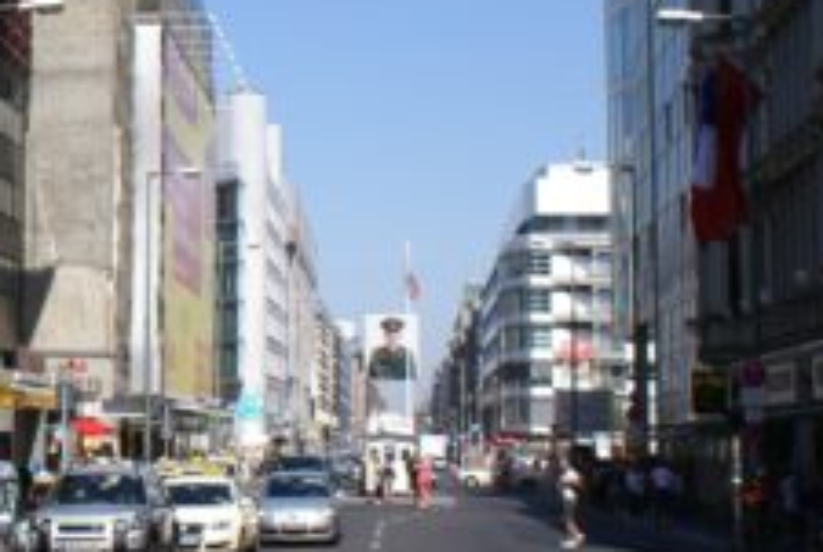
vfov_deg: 14.2
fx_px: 2199
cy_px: 99
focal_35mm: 96
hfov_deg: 19.8
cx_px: -190
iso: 100
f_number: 10
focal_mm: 24
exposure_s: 1/125
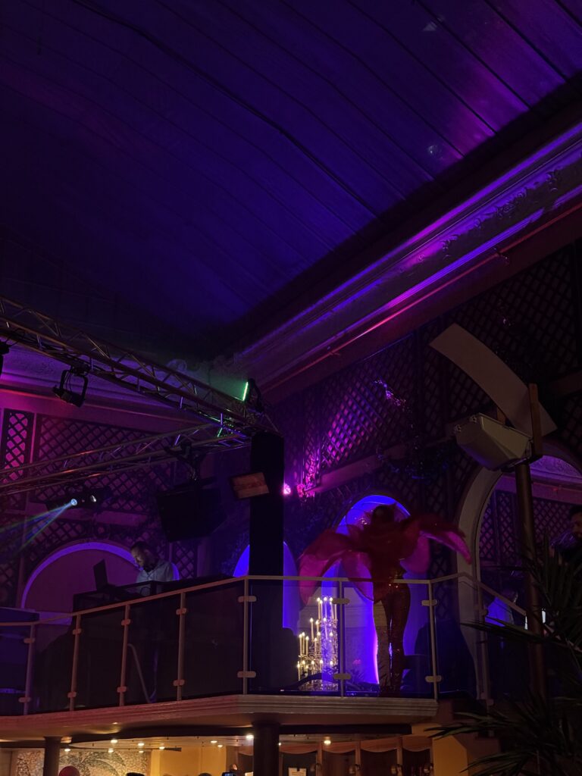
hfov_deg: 30.3
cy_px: 388
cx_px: 291
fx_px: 1076
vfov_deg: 39.7
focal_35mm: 48
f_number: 1.78
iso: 500
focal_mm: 6.76
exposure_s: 1/34
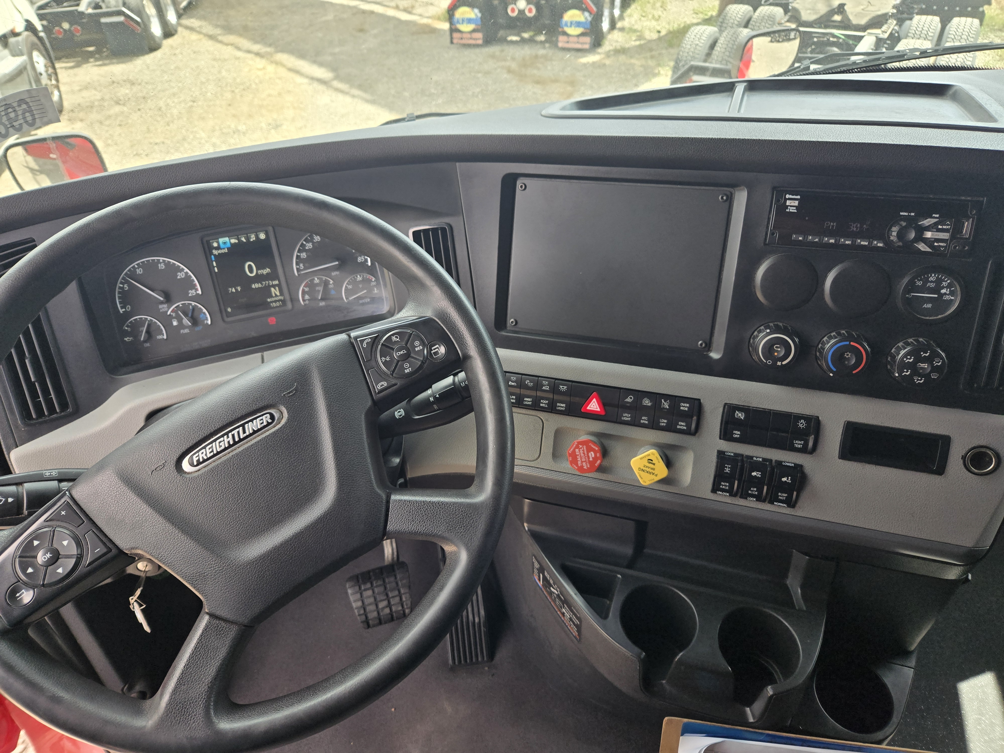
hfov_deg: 73.9
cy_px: 376
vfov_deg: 58.9
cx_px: 502
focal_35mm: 23
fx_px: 667
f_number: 1.8
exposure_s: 1/180
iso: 25
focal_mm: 5.4
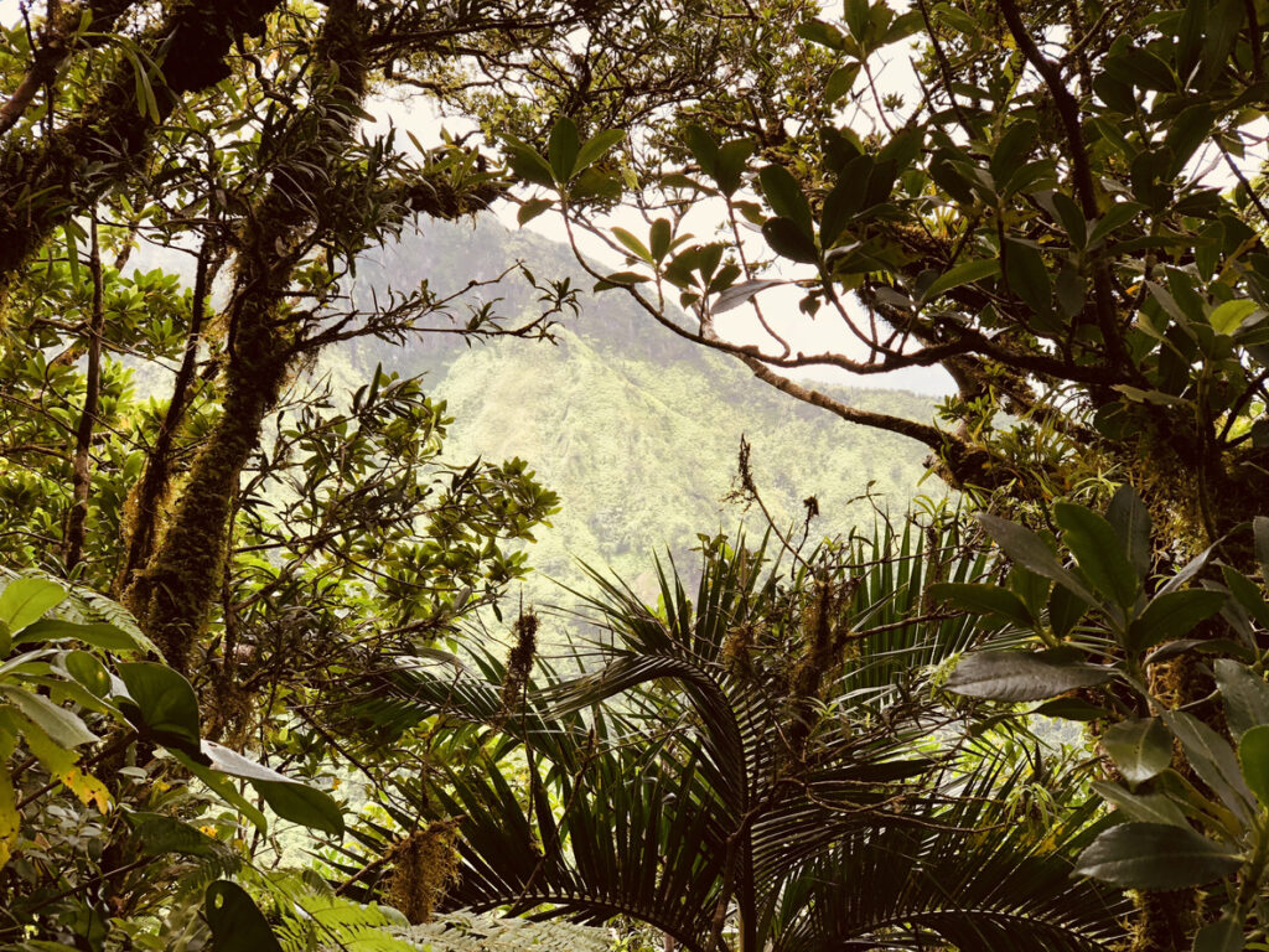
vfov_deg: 28.0
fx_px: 1906
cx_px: 634
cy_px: 476
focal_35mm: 52
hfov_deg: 36.8
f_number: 2.4
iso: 16
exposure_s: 1/219
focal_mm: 6
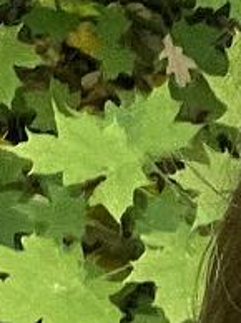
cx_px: 613
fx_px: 1842
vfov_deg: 9.5
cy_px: 579
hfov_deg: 7.0
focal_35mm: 198
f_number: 2.2
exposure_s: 1/60
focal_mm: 2.71
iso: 160
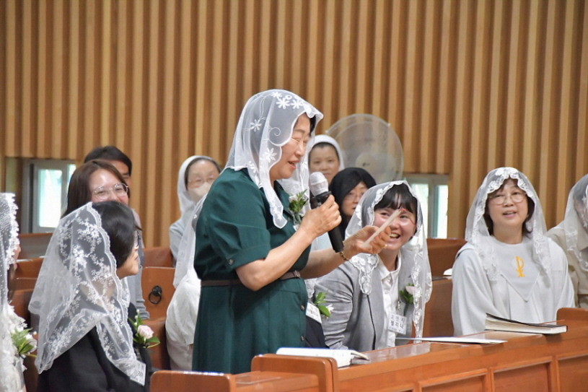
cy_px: 196
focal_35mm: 232
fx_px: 3788
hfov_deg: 8.9
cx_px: 294
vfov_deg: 5.9
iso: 7200
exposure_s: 1/250
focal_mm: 155
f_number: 6
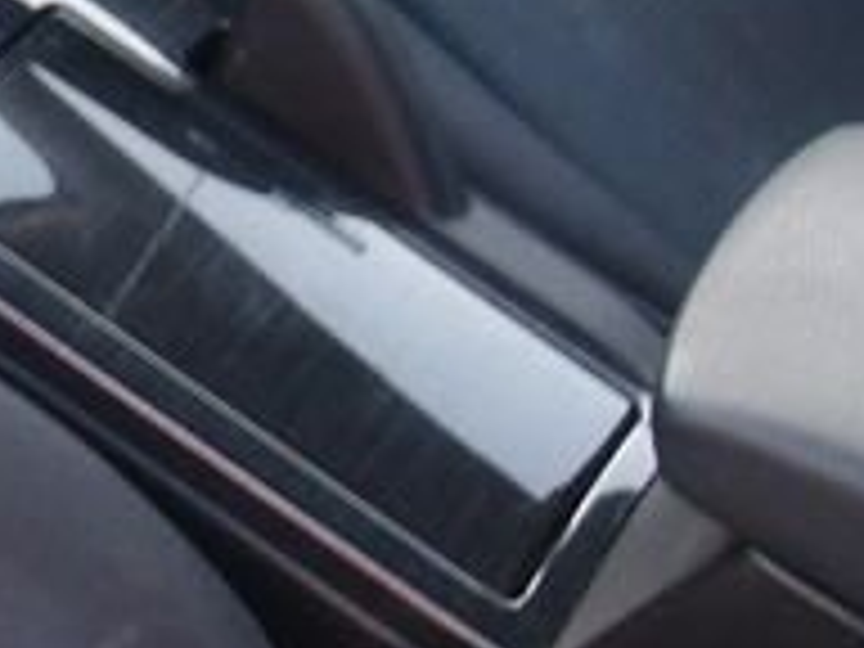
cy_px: -130
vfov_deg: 10.1
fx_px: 3594
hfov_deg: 12.6
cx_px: -634
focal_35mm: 144
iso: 237
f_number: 3
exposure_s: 1/15
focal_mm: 4.9
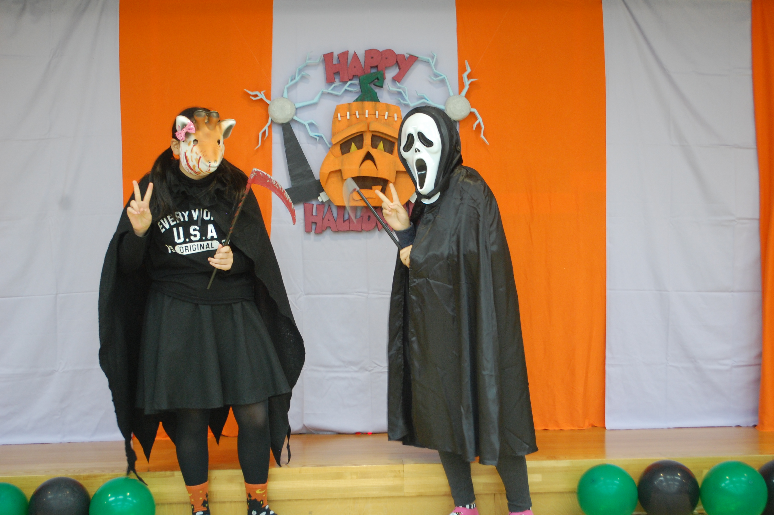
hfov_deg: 38.9
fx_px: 1096
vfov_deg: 26.4
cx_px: 387
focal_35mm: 51
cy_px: 258
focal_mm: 34
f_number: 5
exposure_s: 1/8
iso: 800
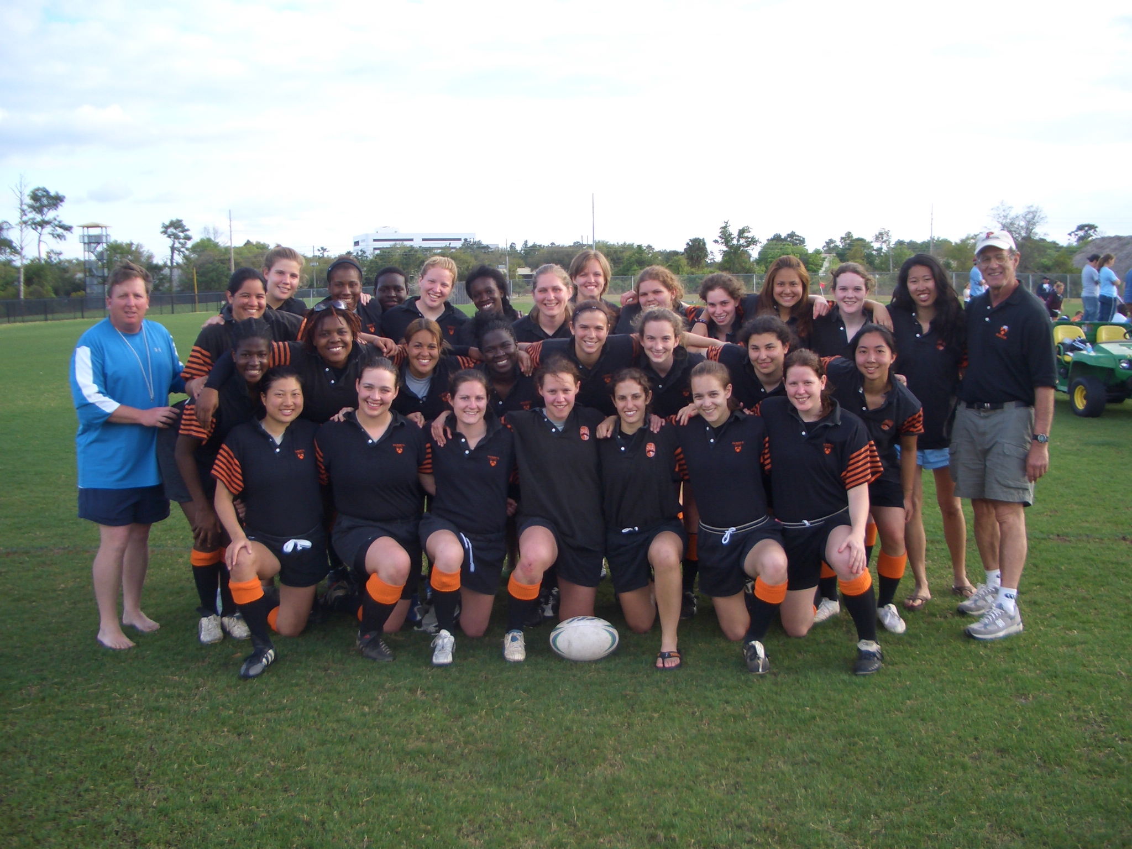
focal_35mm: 35
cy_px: 424
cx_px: 566
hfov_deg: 52.6
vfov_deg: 40.7
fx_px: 1145
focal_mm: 5.8
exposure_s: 1/200
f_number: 2.6
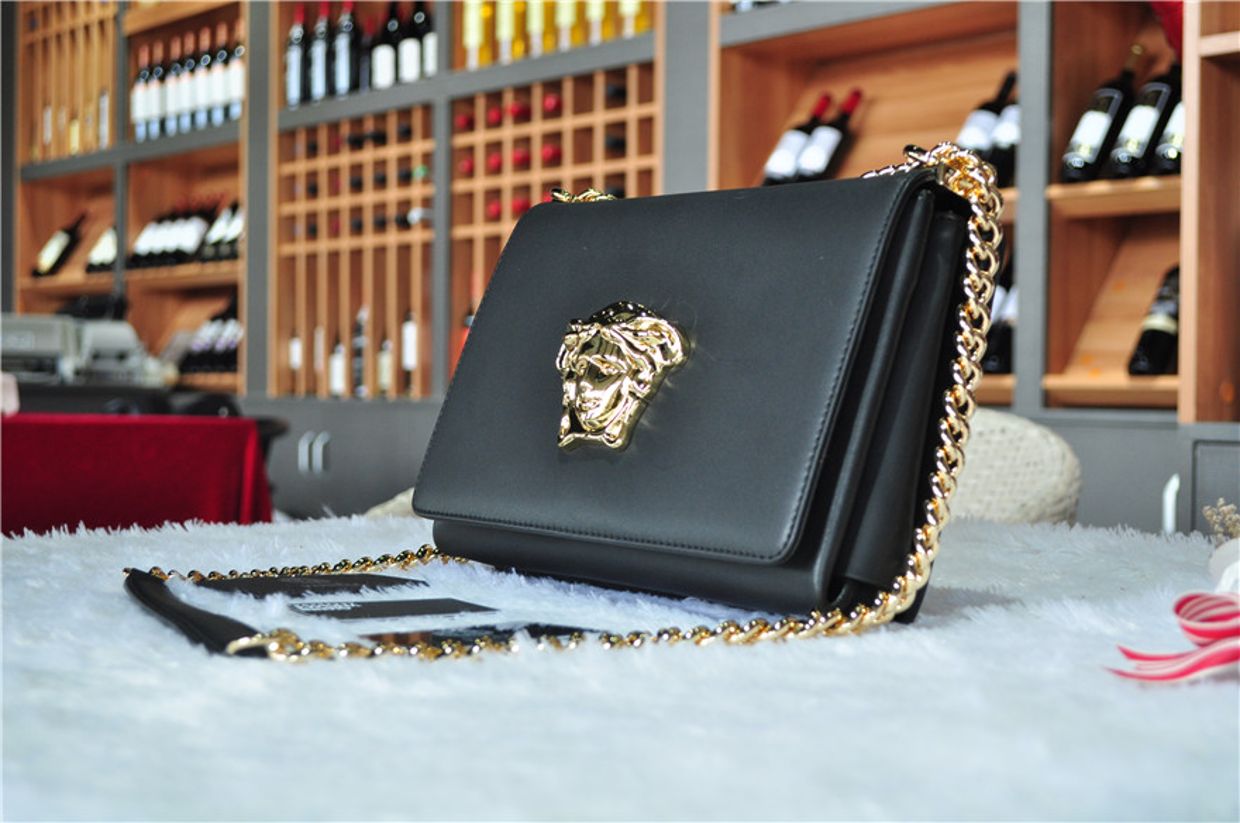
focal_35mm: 52
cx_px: 620
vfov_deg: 25.7
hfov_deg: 37.9
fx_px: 1806
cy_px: 412
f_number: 5.6
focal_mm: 35
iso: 400
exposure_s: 1/60
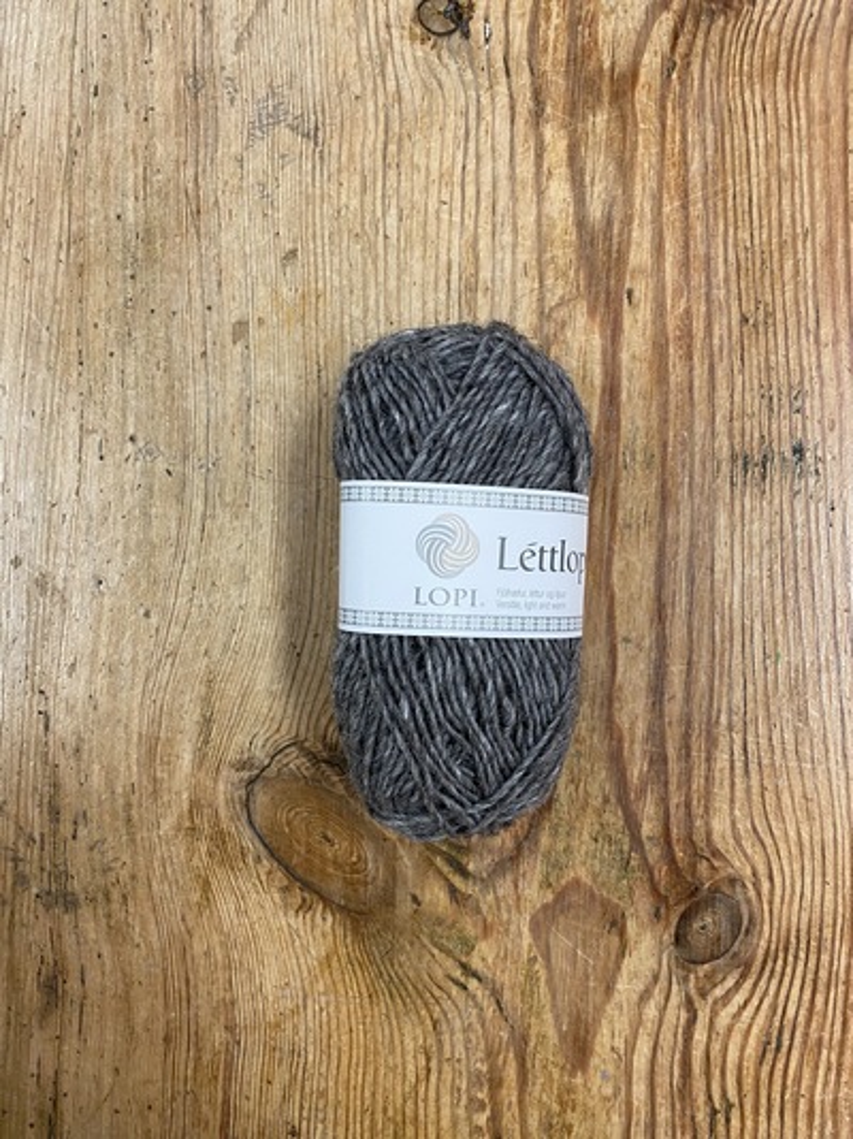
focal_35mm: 26
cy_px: 570
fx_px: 855
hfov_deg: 53.0
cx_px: 426
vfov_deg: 67.3
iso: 80
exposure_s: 1/50
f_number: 1.8
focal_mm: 4.25
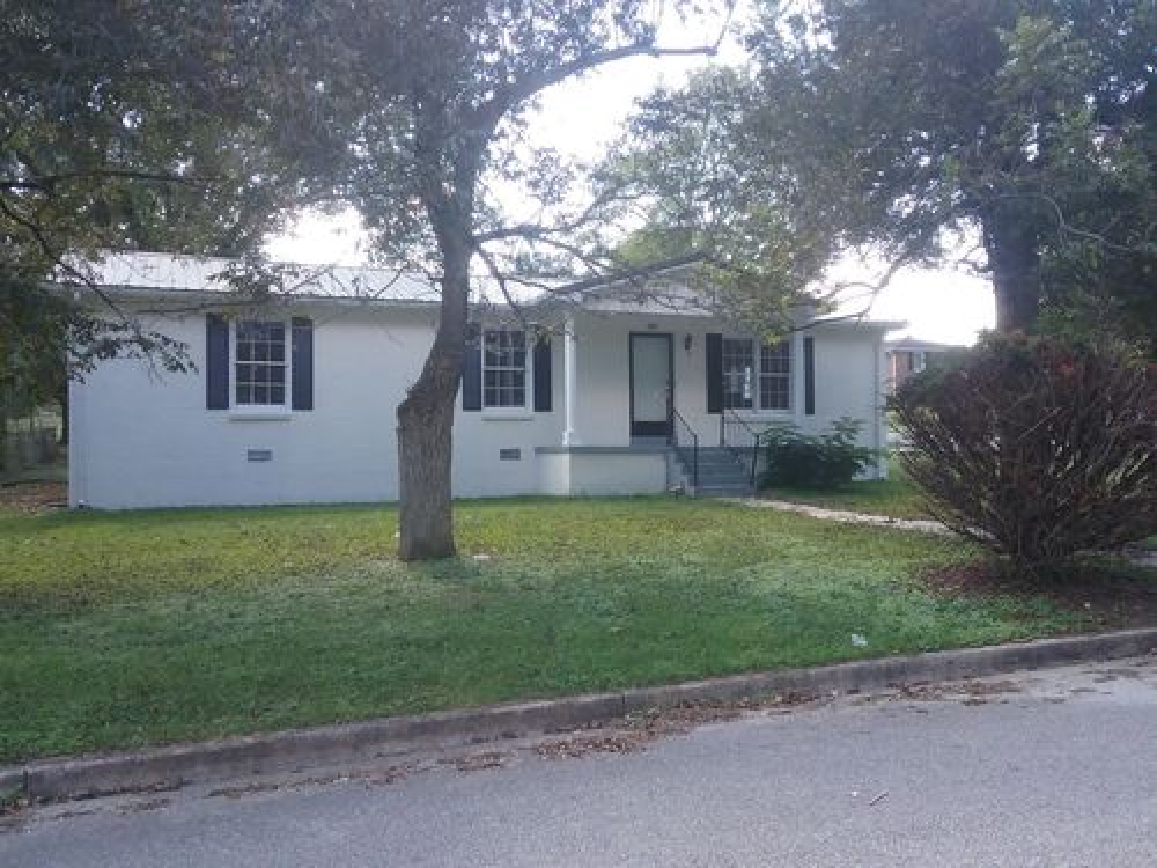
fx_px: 1036
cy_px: 434
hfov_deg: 58.4
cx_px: 578
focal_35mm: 31
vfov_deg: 45.4
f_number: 2.2
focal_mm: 3.3
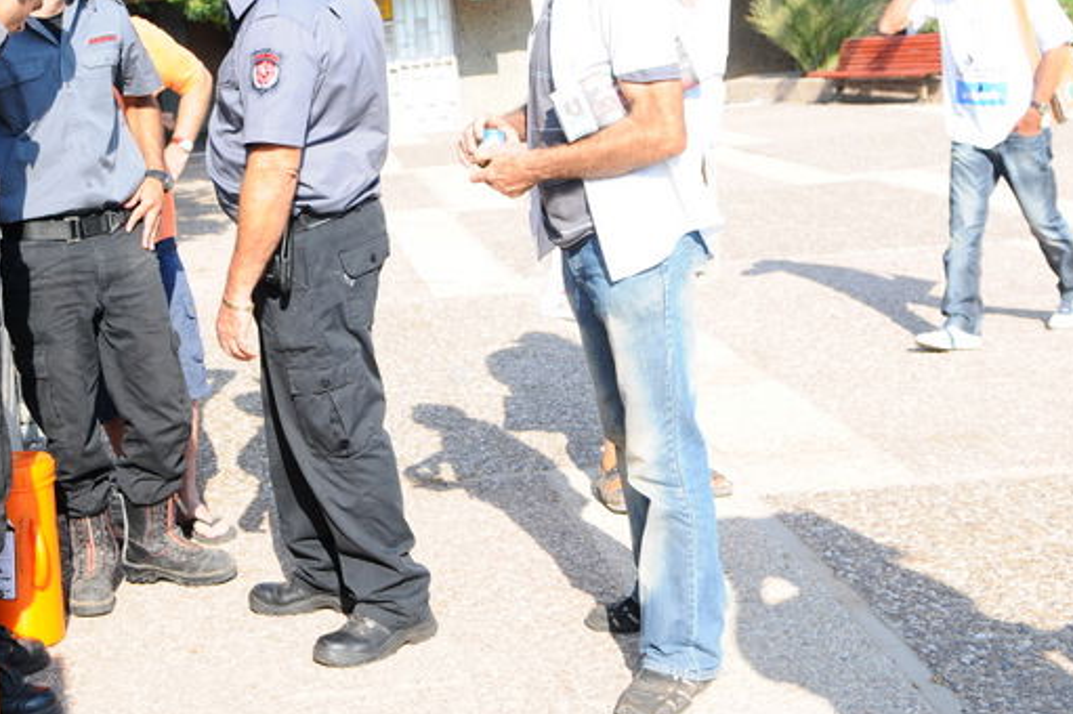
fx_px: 1817
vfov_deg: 22.0
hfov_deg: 32.5
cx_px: 313
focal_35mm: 61
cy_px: 187
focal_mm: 26
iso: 200
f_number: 4
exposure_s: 1/500
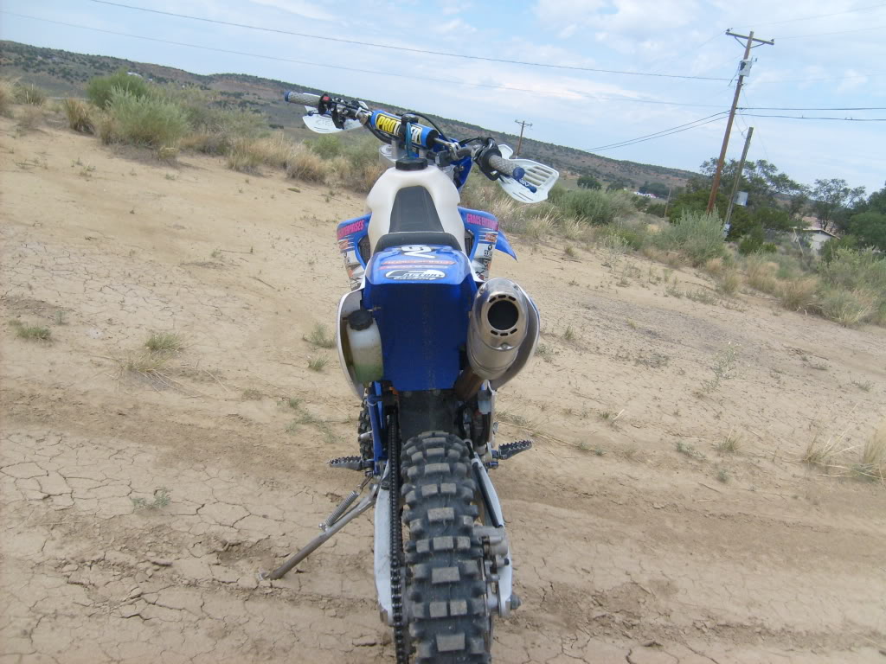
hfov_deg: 52.6
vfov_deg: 40.7
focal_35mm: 35
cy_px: 332
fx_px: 896
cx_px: 443
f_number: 7.1
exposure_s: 1/250
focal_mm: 5.8
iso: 80
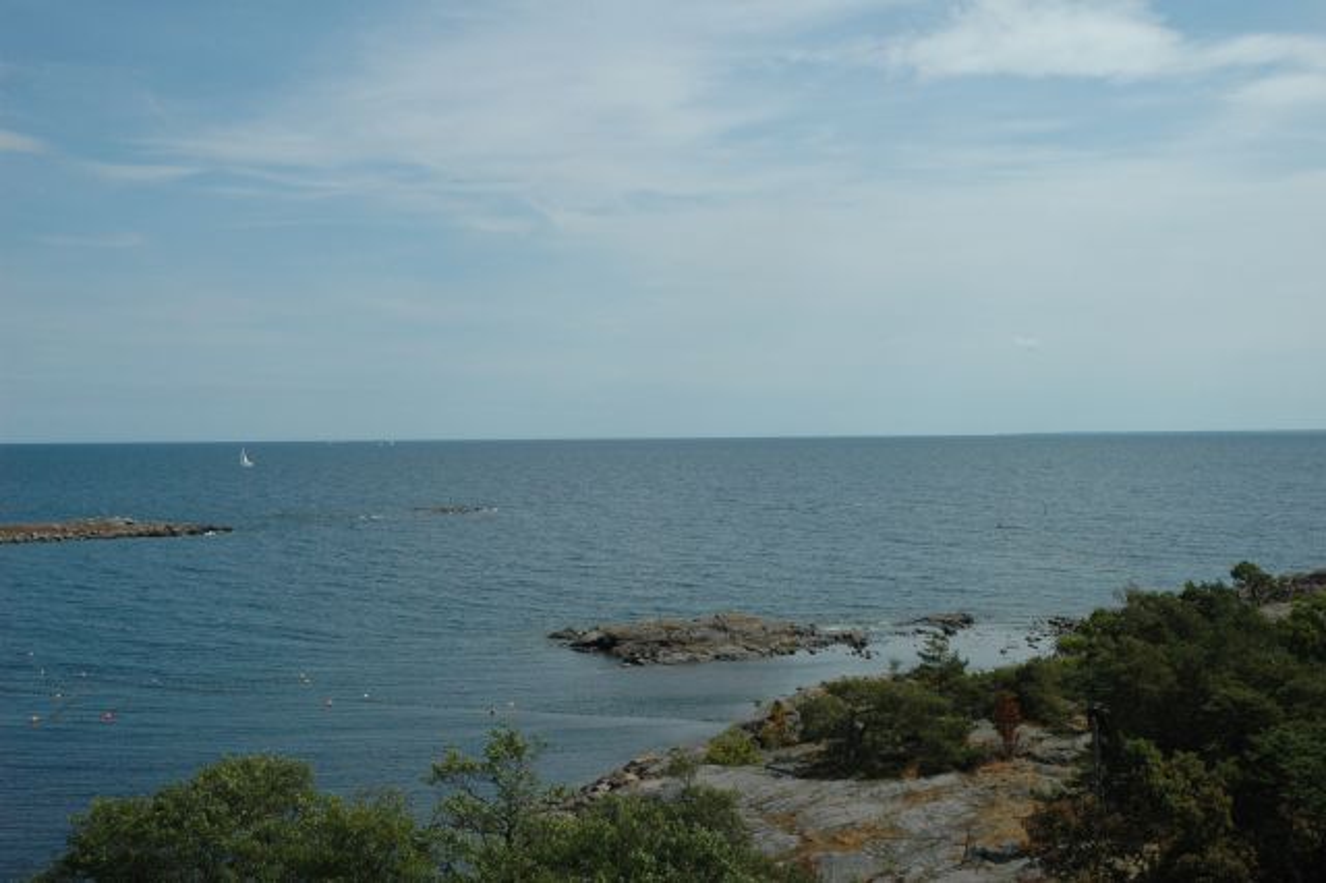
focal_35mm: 46
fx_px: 1712
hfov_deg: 42.3
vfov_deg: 28.9
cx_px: 663
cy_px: 442
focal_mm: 31
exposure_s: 1/800
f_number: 14
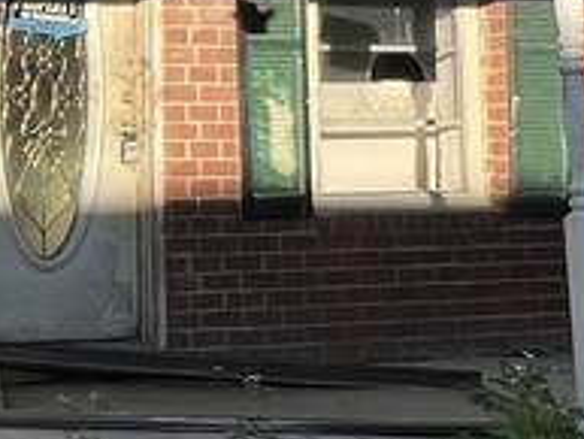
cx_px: -300
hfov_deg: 19.7
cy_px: 76
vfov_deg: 17.0
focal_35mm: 86
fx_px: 1452
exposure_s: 1/1033
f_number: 1.8
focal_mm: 1.57
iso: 32
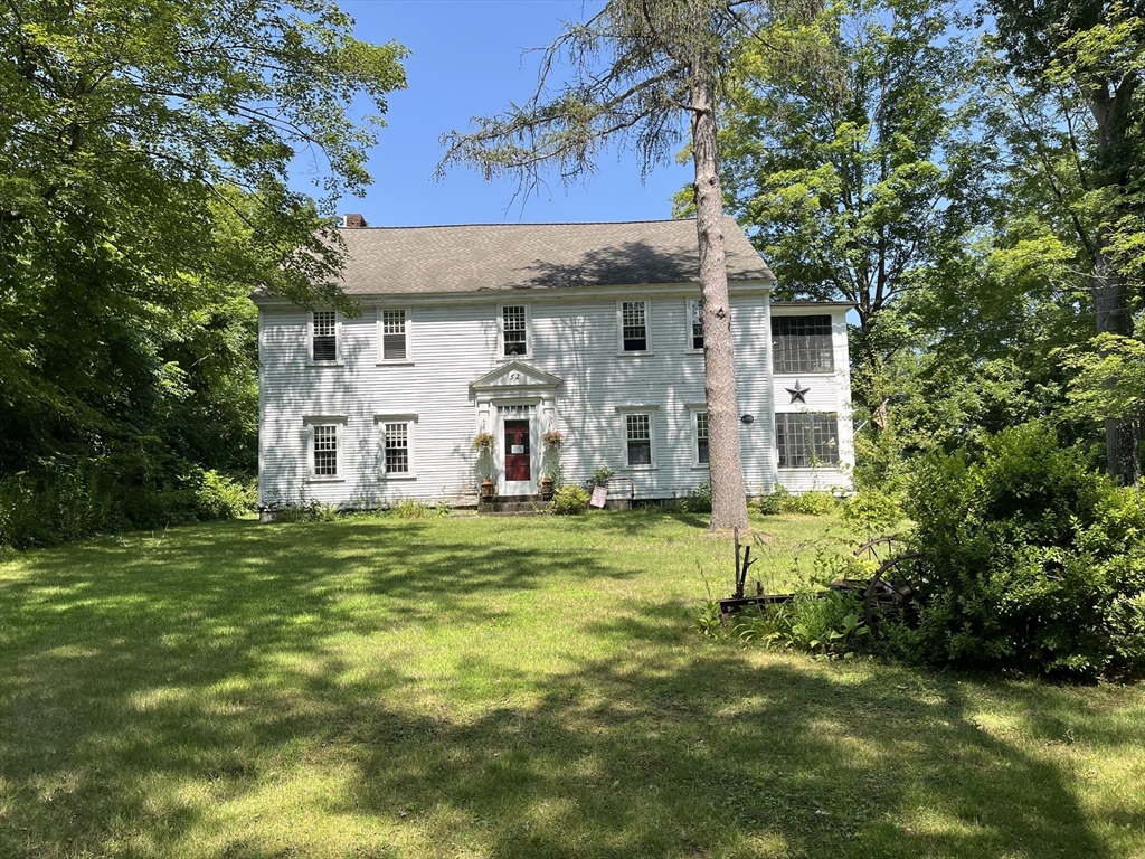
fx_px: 860
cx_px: 572
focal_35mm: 26
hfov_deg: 67.3
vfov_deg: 53.1
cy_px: 430
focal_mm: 5.1
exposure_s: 1/1600
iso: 50
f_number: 1.6
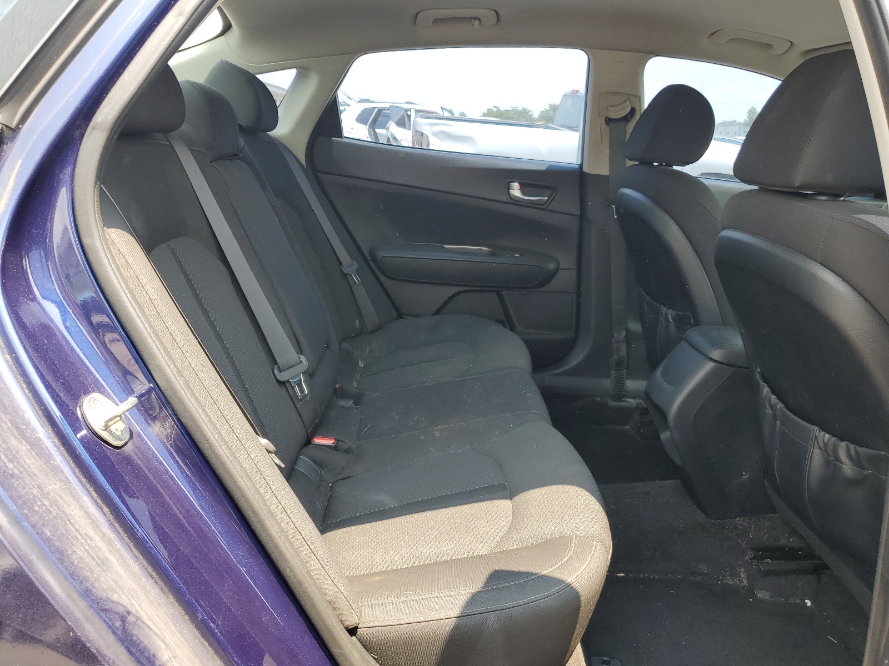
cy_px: 333
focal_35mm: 26
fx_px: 668
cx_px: 444
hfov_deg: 67.3
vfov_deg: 53.1
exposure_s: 1/250
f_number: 1.5
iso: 50
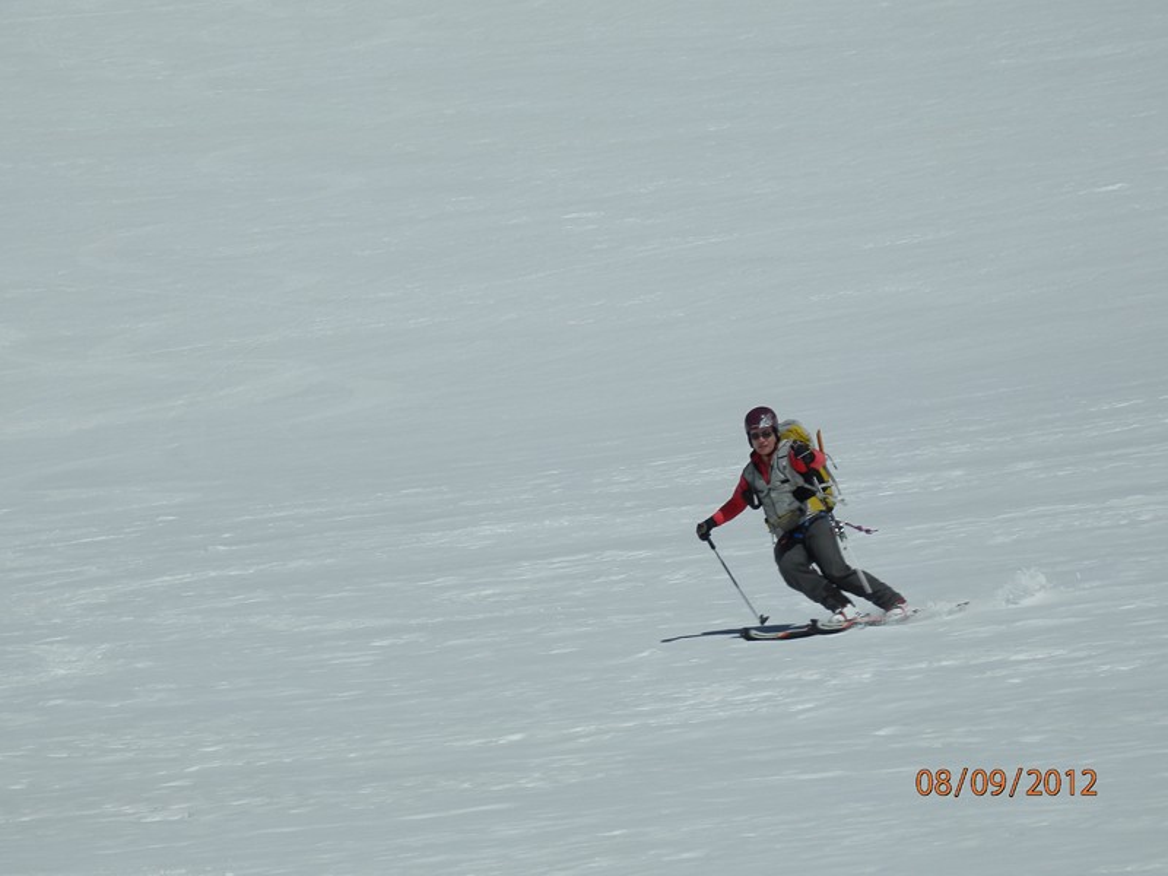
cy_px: 438
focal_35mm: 204
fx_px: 6883
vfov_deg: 7.3
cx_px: 584
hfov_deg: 9.7
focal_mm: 36.5
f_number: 16.8
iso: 80
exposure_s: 1/200
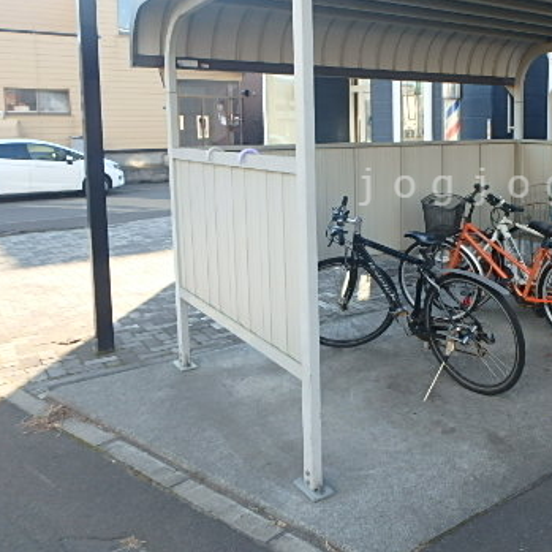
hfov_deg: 45.2
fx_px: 613
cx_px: 467
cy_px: 187
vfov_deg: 47.7
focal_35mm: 34
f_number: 3.5
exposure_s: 1/160
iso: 125
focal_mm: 3.7
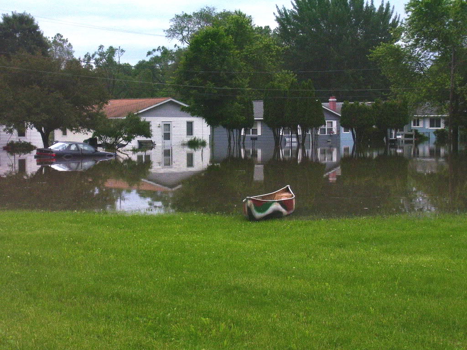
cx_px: 234
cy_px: 175
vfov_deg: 18.0
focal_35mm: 82
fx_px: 1106
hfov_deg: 23.8
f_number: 4.1
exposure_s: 1/90
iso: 125
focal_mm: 13.5
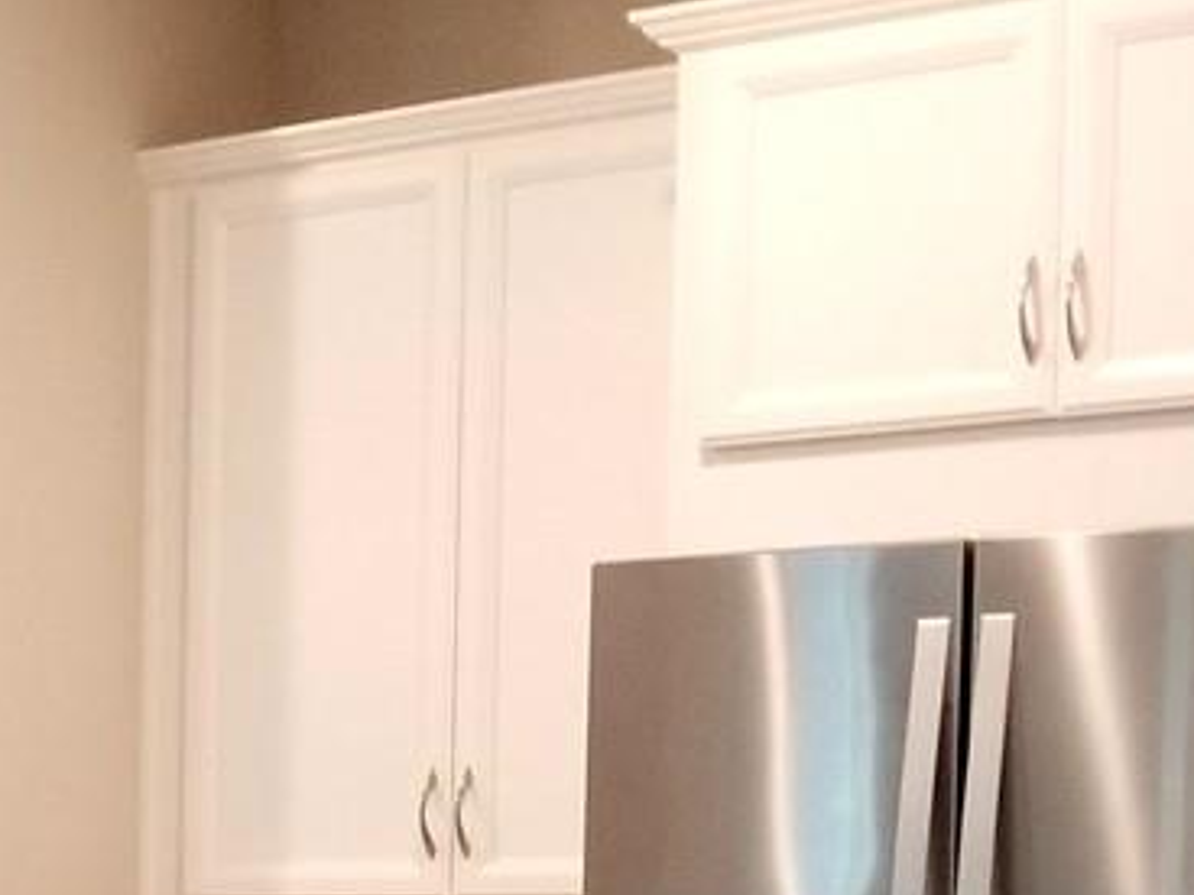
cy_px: 1268
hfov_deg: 15.8
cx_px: -681
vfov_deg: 12.6
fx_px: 3898
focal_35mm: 113
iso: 200
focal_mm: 4.25
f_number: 1.7
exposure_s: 1/60
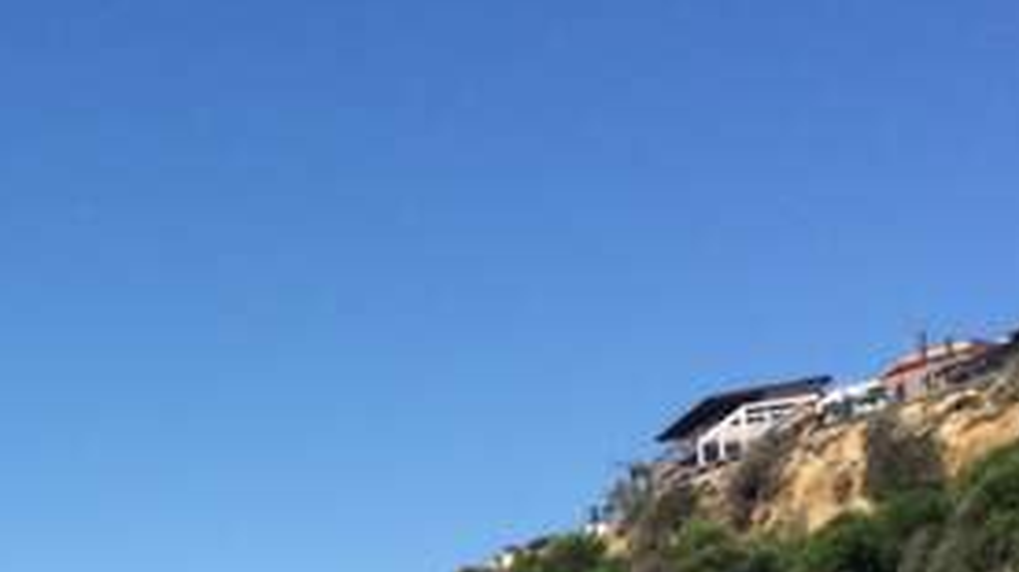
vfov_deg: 13.7
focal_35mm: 88
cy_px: 461
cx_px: 159
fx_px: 2377
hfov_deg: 23.7
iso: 32
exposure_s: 1/2564
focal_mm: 4.15
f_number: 2.2
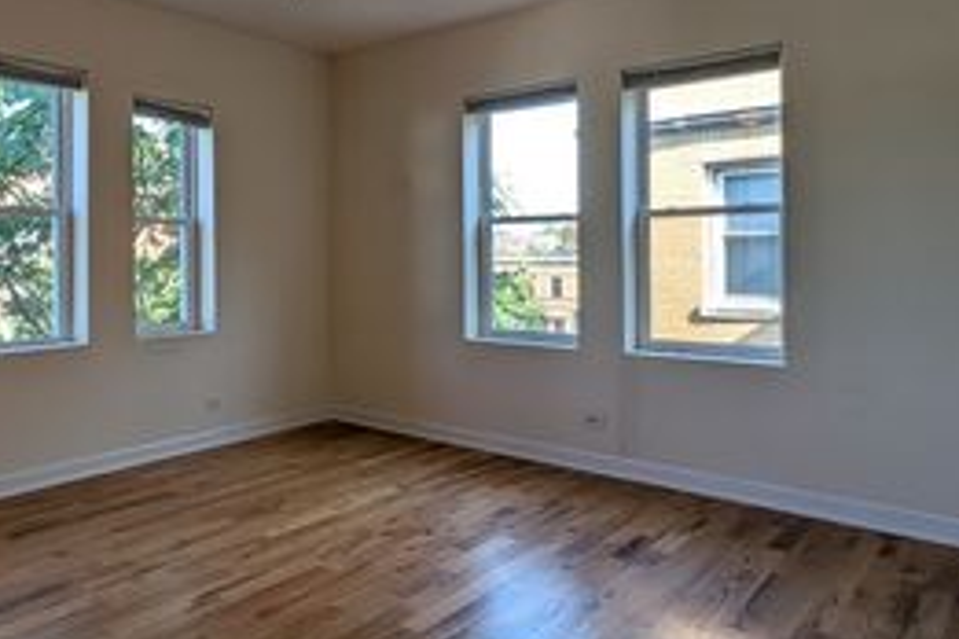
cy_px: 263
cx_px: 257
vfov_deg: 49.3
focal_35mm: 26
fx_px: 693
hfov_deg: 65.8
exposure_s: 1/127
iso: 59
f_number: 2.2
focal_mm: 1.95
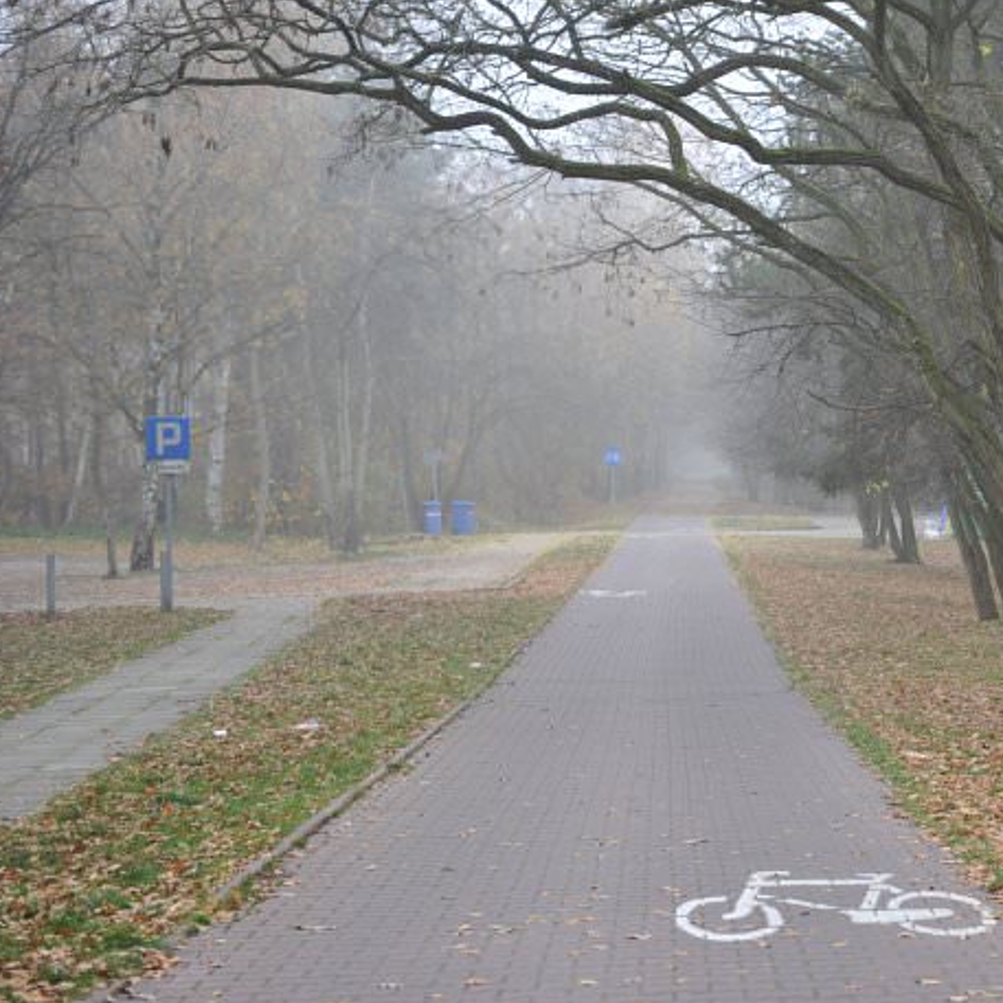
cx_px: 955
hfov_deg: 19.5
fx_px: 2852
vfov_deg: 19.9
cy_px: 526
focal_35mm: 87
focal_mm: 52
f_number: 2.8
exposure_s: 1/100
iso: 280
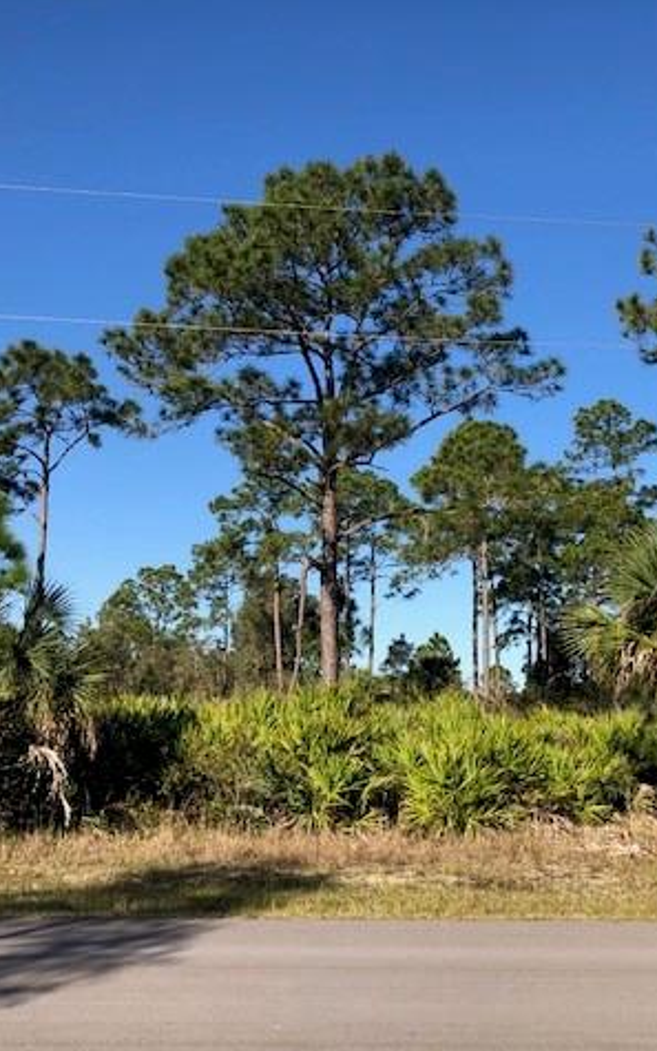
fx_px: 1146
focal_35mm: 40
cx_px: 407
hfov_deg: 31.9
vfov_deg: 49.3
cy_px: 527
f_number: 1.8
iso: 20
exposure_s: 1/1499
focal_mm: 3.99
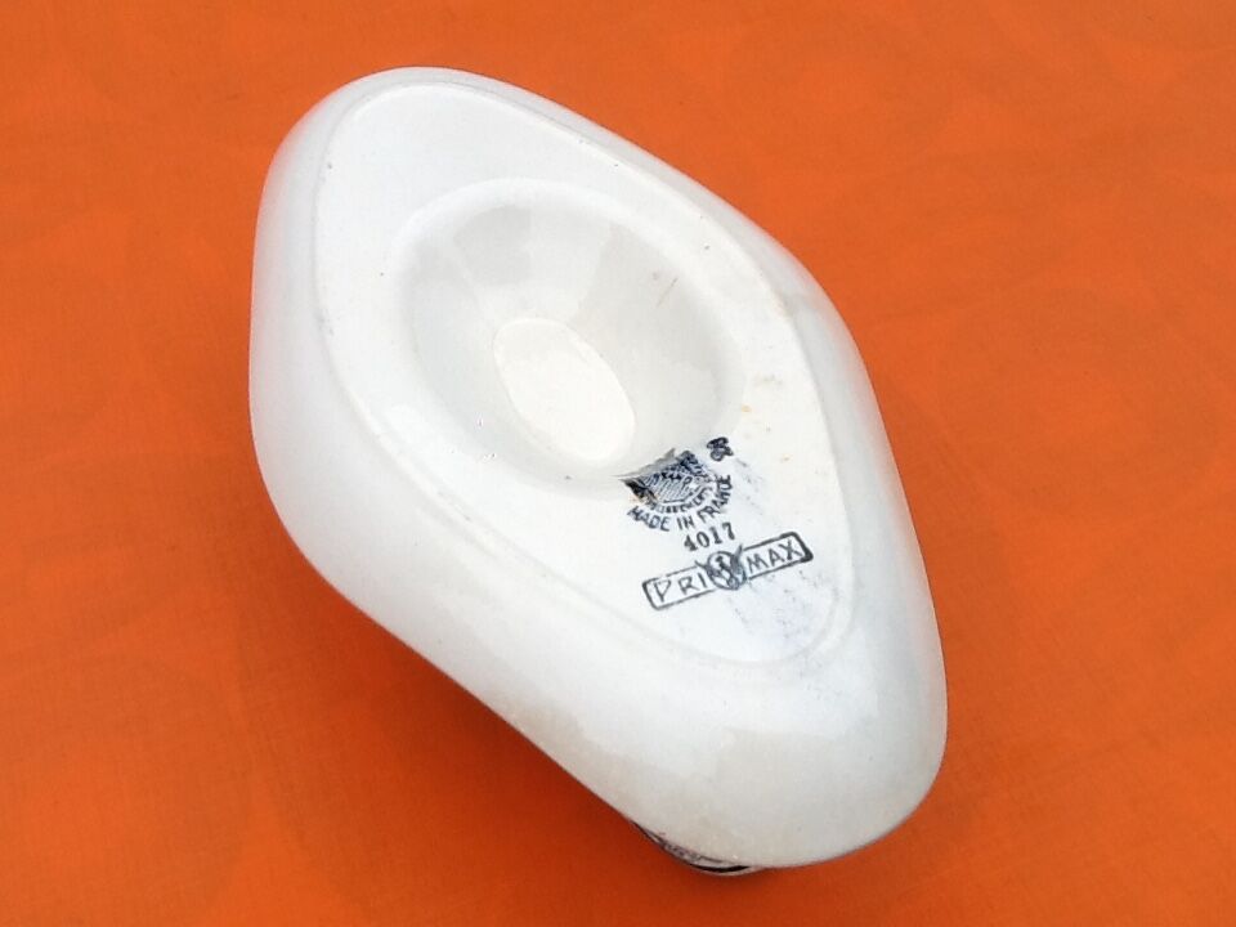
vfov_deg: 32.9
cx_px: 618
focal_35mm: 44
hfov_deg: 42.9
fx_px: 1571
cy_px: 464
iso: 40
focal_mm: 2.03
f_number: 2.4
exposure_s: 1/149
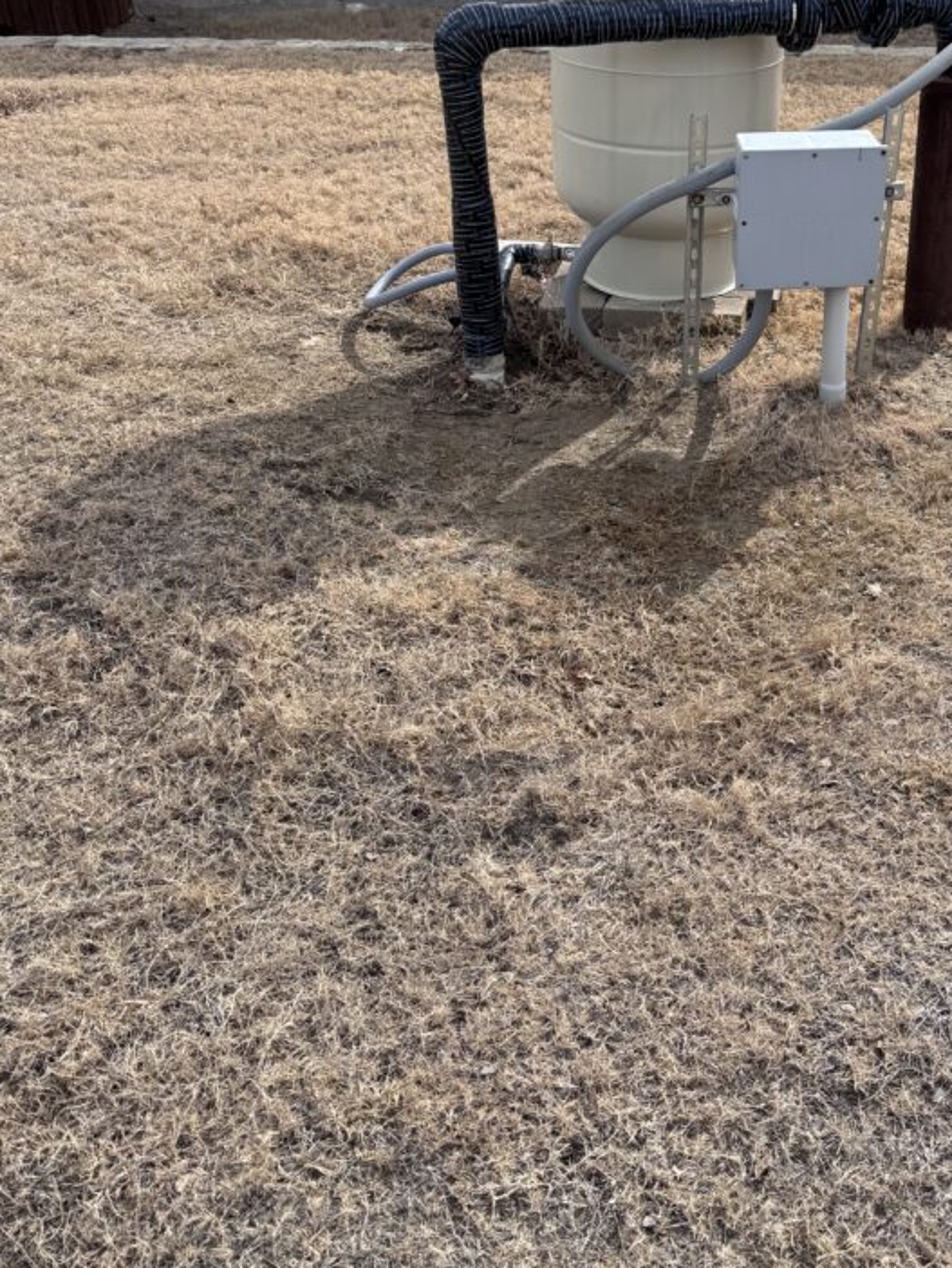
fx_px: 1283
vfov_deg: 51.8
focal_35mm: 35
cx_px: 667
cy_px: 443
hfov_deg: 40.0
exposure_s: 1/3096
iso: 80
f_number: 1.78
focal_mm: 6.76
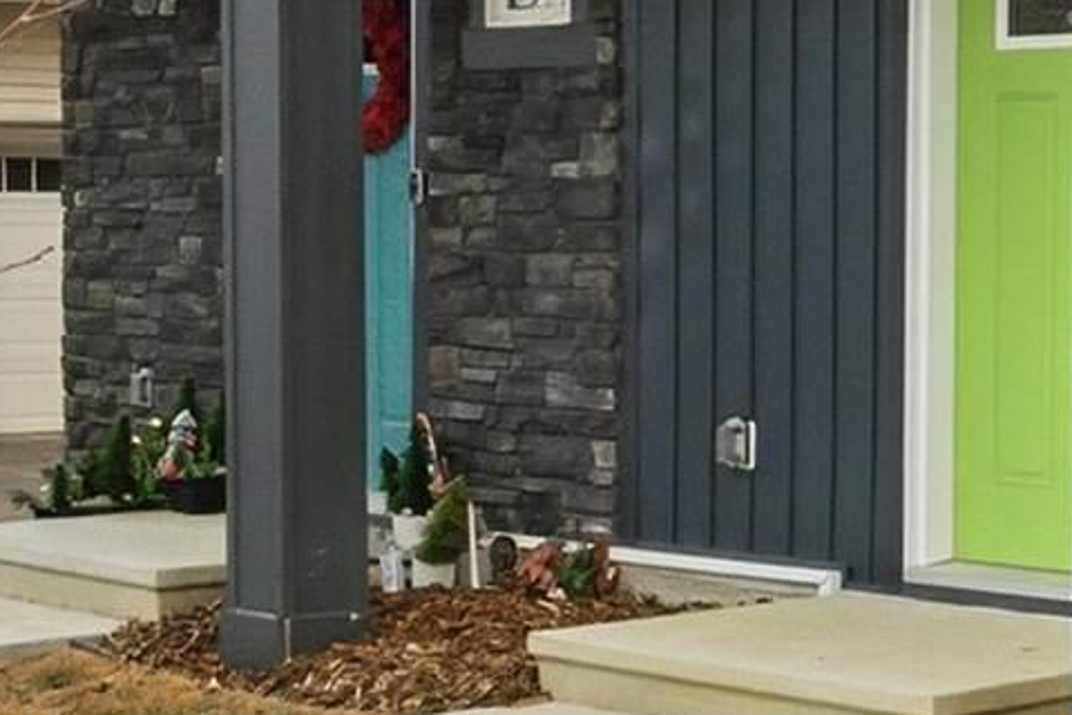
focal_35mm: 96
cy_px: -324
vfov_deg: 13.5
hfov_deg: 21.1
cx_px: 737
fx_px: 2858
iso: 400
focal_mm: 10
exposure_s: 1/2000
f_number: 8
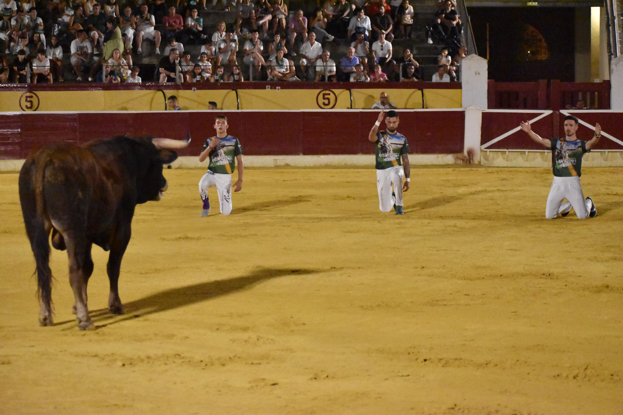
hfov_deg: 19.5
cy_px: 208
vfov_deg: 13.0
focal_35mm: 105
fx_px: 1817
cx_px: 312
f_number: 4.5
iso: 12800
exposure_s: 1/250
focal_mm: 70
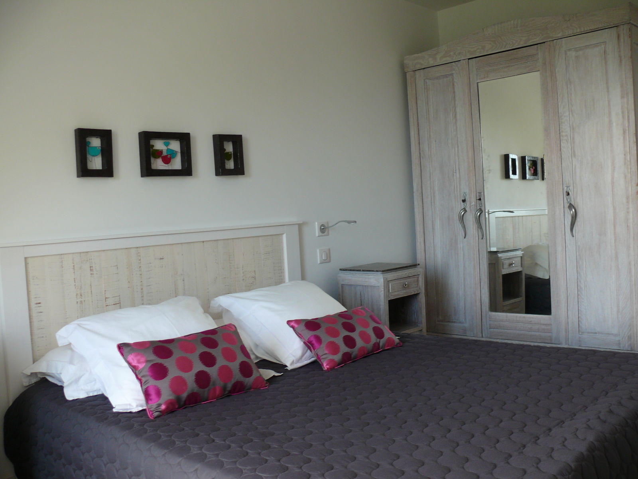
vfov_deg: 40.7
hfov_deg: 52.6
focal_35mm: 35
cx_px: 319
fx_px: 645
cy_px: 240
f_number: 2.8
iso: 100
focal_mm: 7.4
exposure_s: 1/40
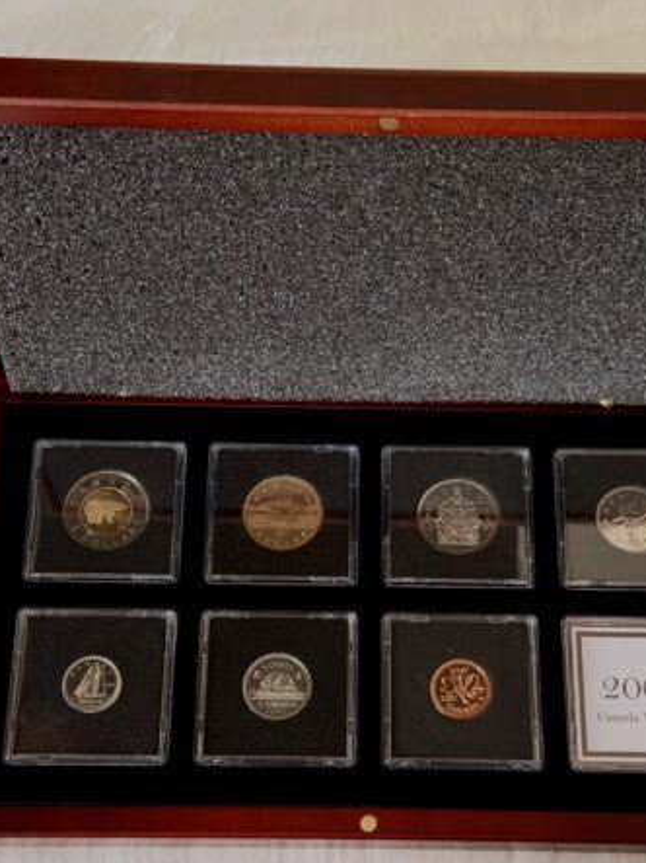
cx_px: 356
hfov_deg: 22.6
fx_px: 1618
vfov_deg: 29.8
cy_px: 434
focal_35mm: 65
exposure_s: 1/30
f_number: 1.78
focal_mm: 6.76
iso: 640
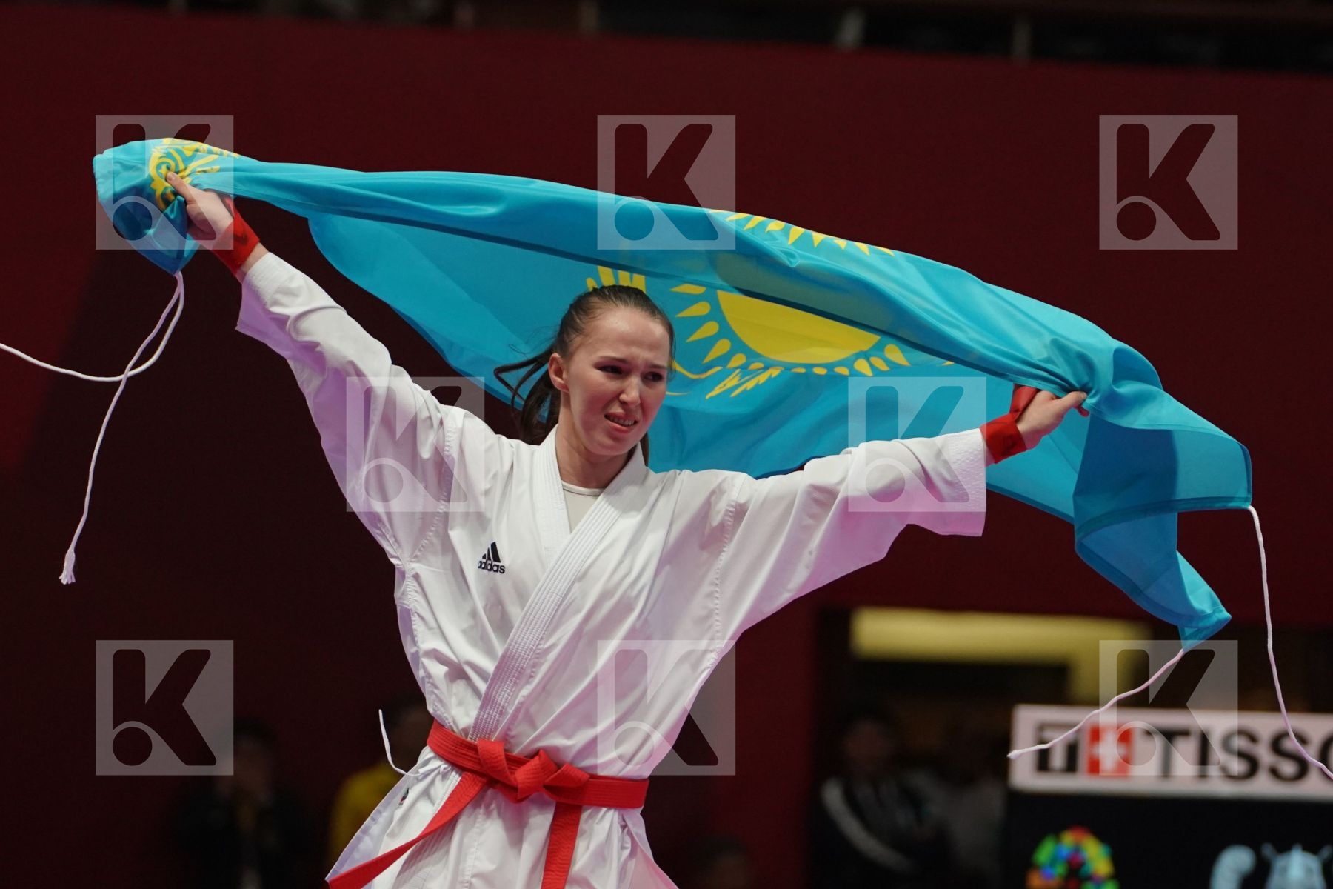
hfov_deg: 7.2
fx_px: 10552
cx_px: 666
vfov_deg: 4.8
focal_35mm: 285
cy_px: 444
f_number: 4
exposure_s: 1/1000
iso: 2500
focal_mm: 190
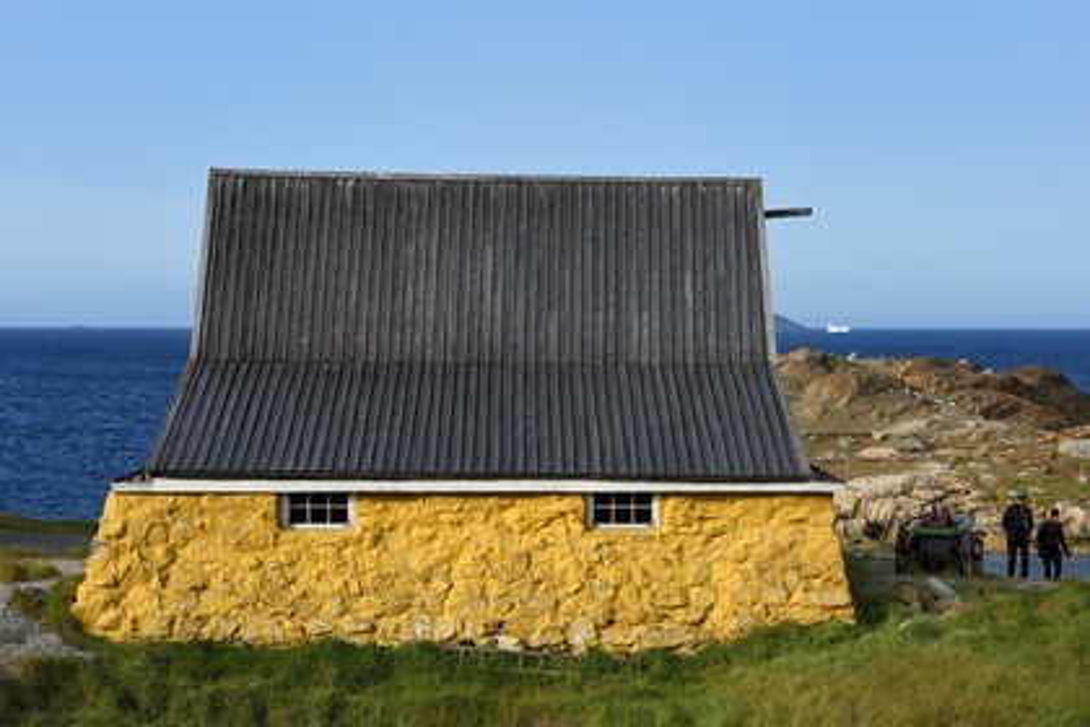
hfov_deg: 20.0
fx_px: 3088
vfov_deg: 13.4
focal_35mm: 102
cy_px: 364
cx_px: 545
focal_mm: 102
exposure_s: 1/250
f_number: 10
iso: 200
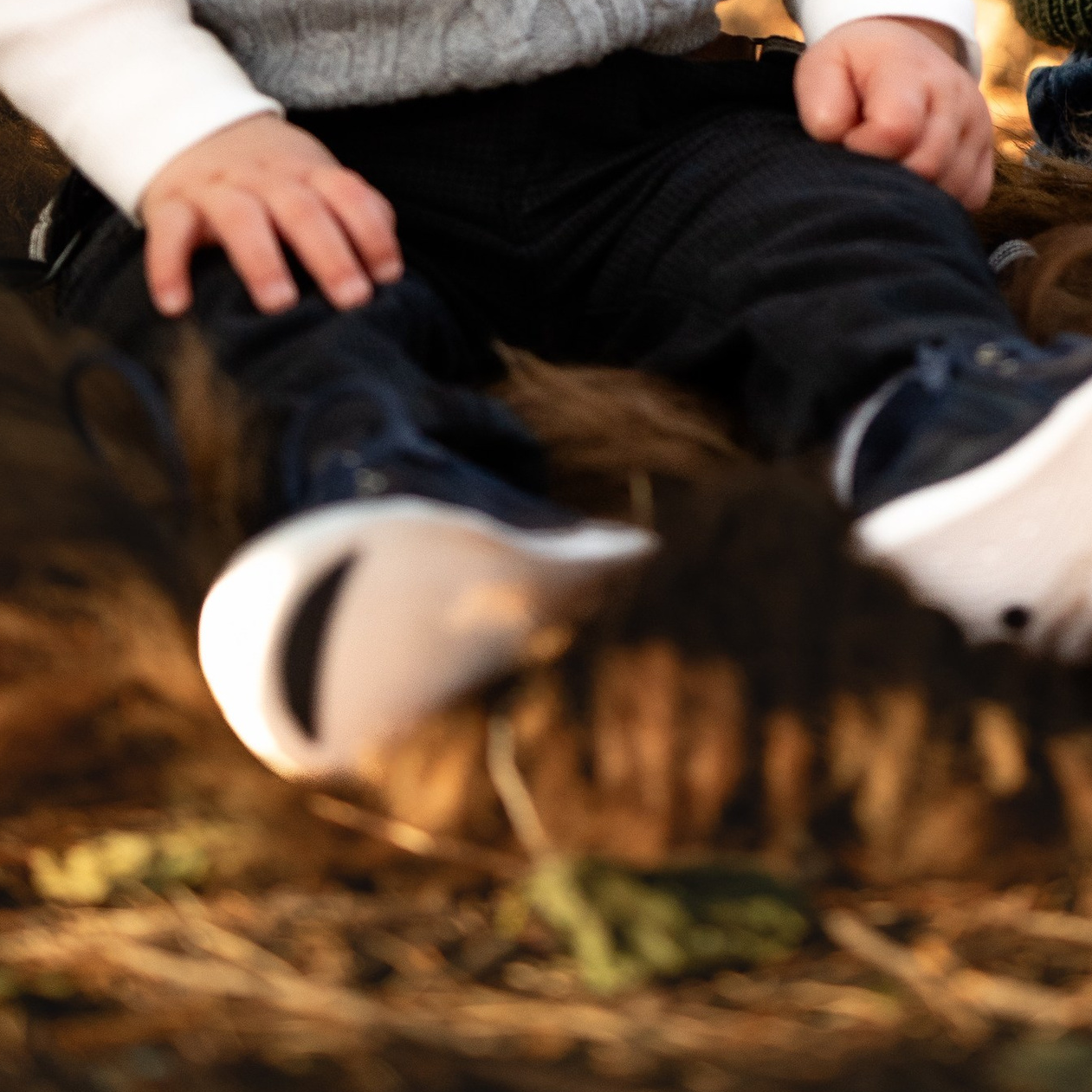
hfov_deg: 7.9
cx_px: 1031
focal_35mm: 220
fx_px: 7852
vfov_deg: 7.8
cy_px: -373
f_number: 2.2
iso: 1250
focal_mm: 85
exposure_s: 1/320
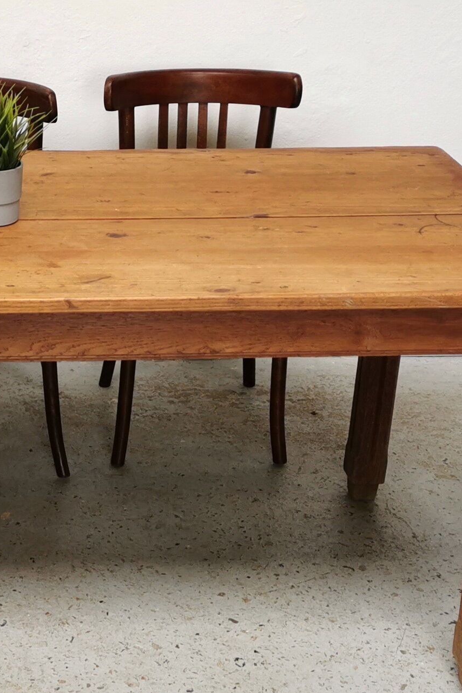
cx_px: -31
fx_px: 1540
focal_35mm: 80
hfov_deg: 16.6
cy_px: 307
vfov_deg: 25.3
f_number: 1.8
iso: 80
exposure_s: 1/100
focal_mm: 5.58
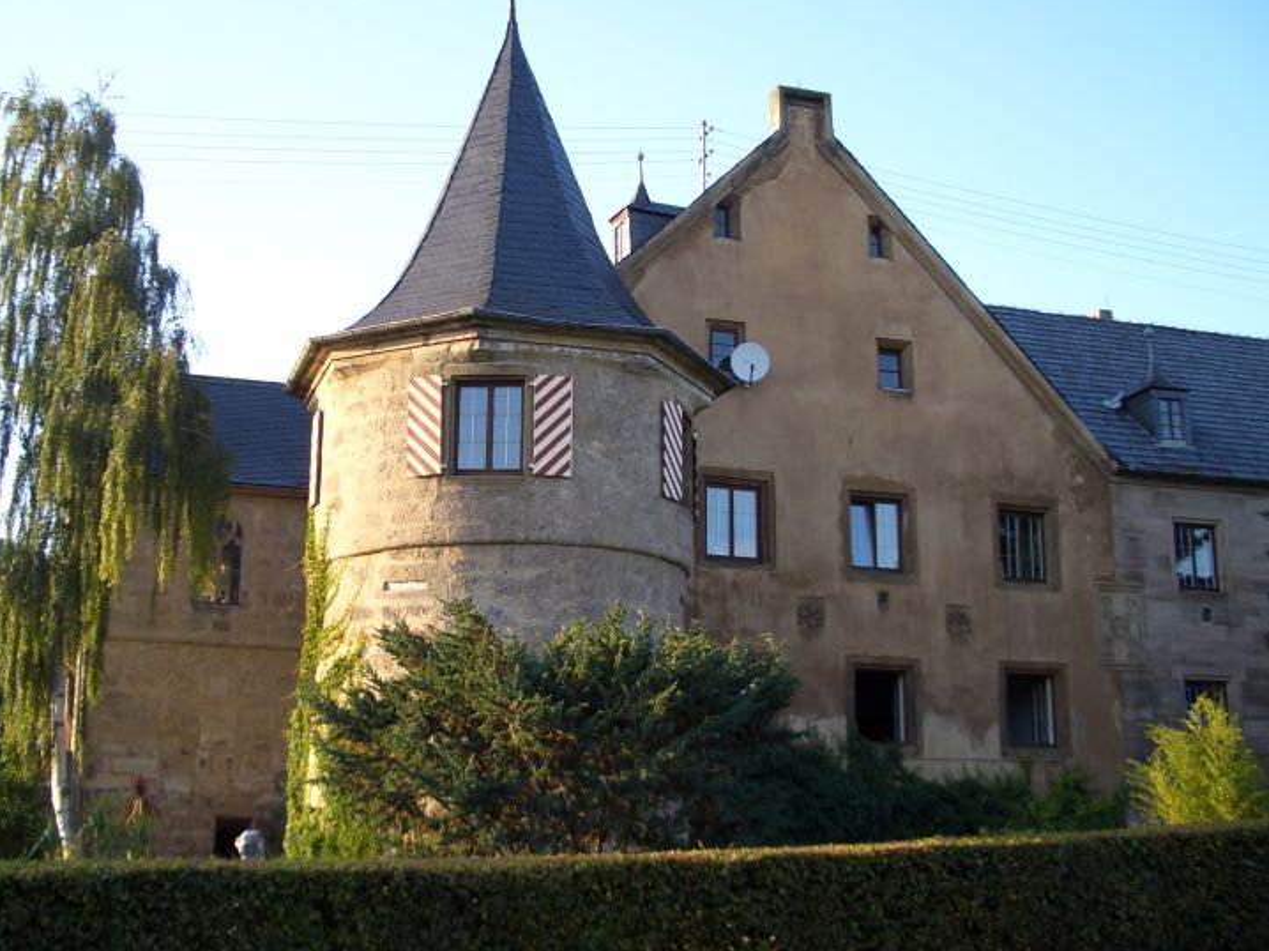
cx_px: 592
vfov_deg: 36.8
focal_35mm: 39
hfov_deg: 47.8
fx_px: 1429
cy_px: 465
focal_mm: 5.8
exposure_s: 1/125
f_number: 2.6
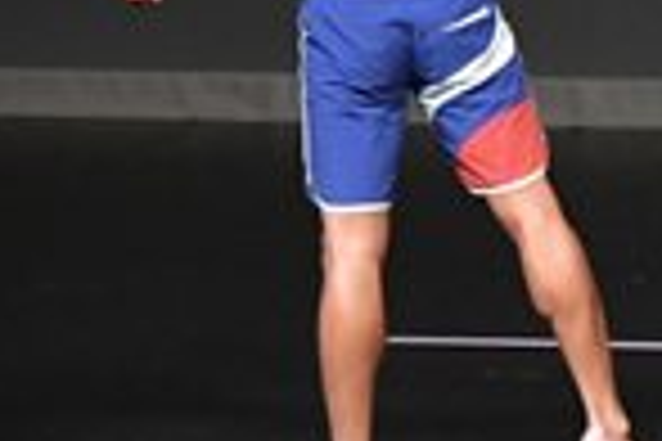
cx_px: 1151
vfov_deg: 1.7
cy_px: -176
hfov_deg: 2.5
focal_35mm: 825
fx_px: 15170
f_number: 5.6
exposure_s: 1/400
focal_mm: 105
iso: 4000
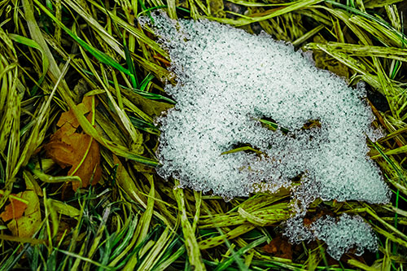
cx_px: 204
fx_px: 2373
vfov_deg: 6.5
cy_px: 136
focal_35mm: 210
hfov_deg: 9.8
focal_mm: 210
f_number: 6.3
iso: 1600
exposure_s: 1/1250
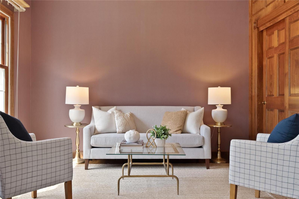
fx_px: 299
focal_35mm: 36
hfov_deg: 53.1
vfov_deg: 36.9
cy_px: 100
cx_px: 150
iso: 800
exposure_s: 1/15
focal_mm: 18
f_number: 6.3
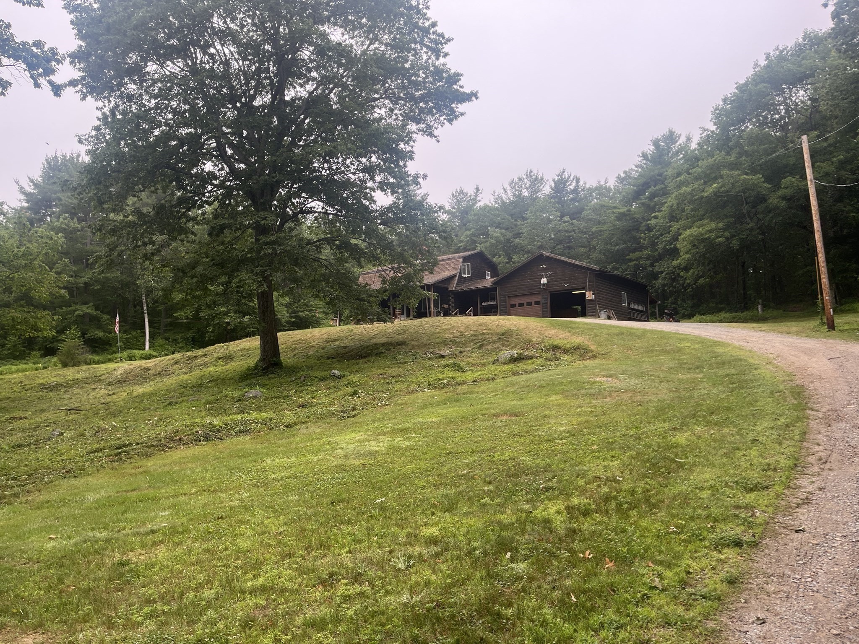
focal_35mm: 26
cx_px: 430
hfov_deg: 67.3
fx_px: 645
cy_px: 322
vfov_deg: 53.1
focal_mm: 5.1
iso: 50
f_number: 1.6
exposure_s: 1/631
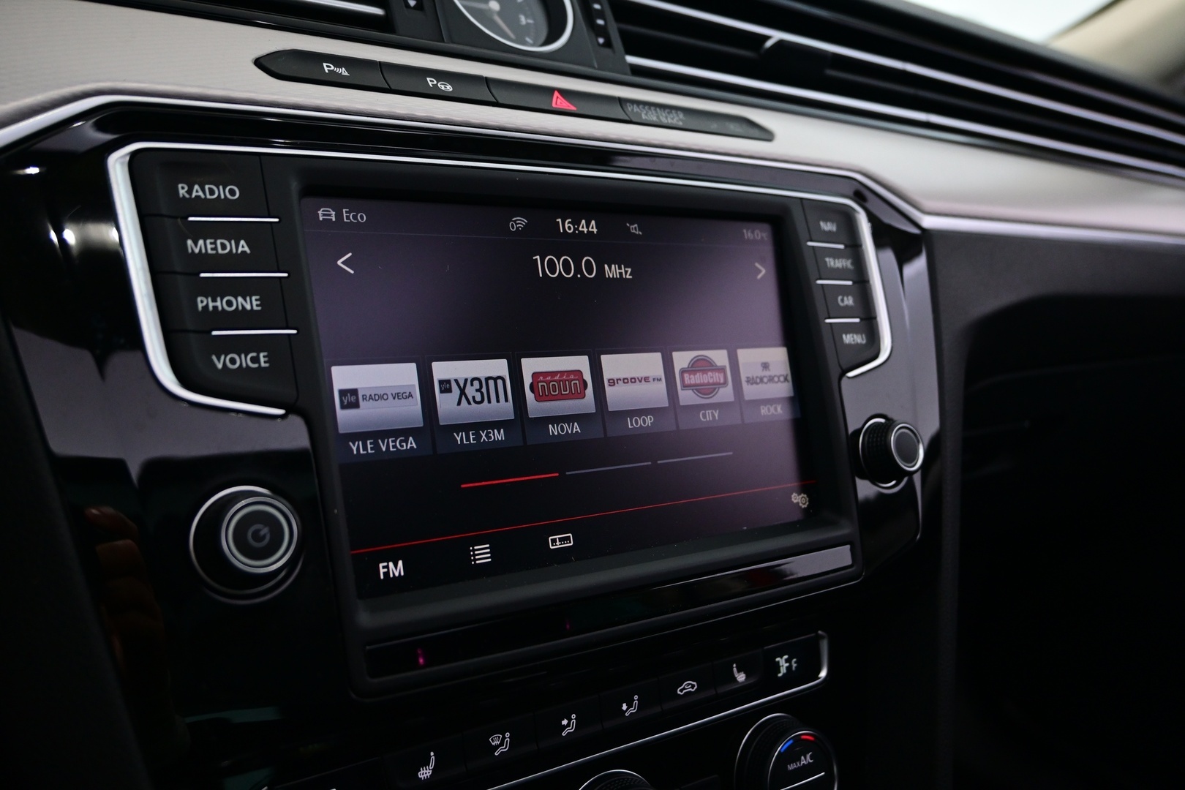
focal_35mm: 30
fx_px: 987
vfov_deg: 43.6
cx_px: 592
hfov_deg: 61.9
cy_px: 395
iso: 1250
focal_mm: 20
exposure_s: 1/30
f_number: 3.8
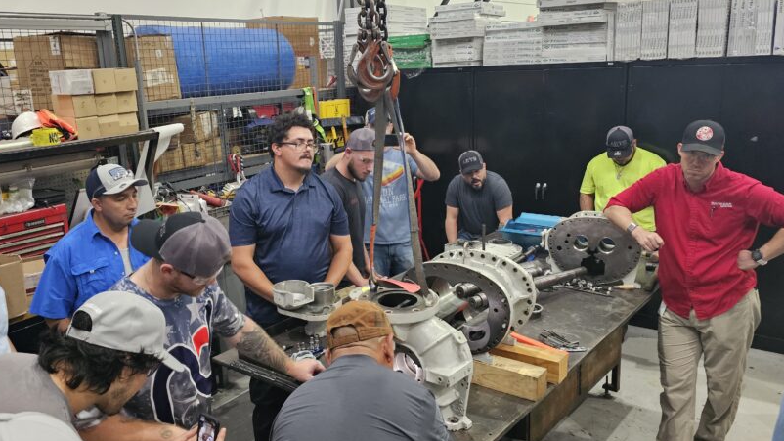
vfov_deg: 36.7
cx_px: 377
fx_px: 665
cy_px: 217
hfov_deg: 61.0
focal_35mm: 32
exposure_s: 1/120
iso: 1000
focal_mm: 6.3
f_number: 1.7
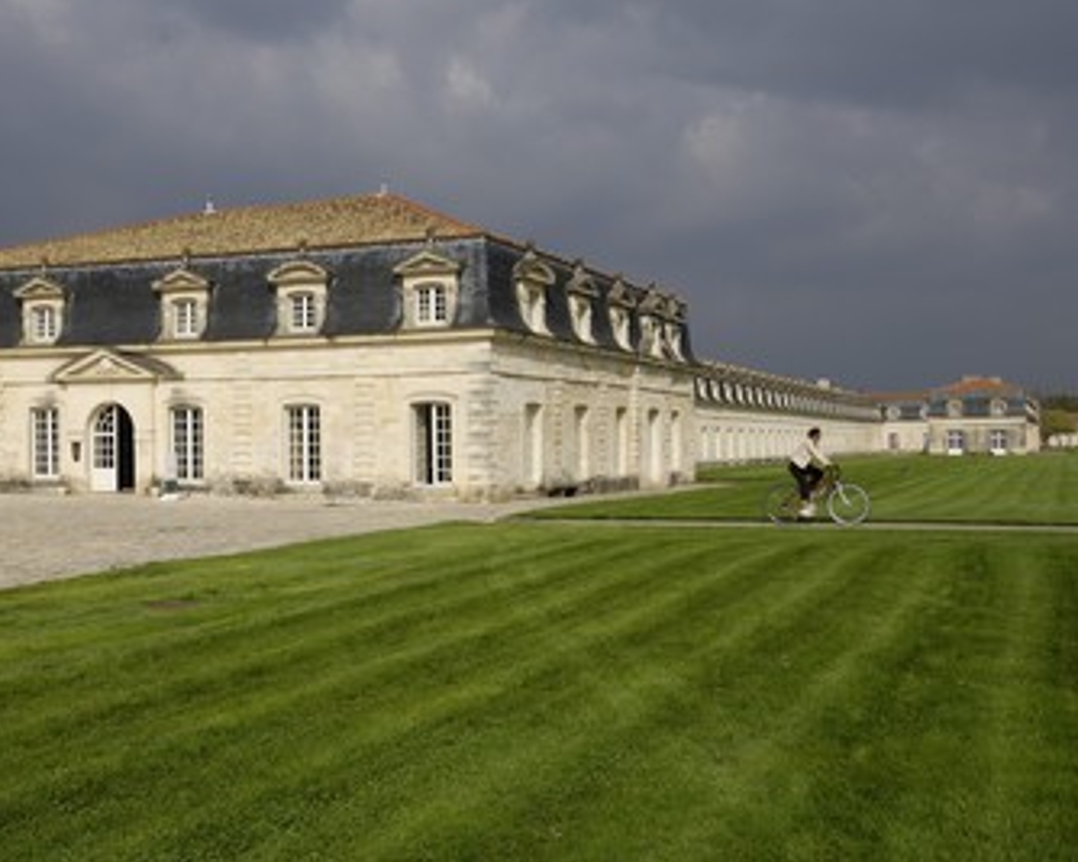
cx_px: 466
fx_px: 1244
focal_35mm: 39
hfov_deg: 46.7
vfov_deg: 38.2
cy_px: 413
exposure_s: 1/160
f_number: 13
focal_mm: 22
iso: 100
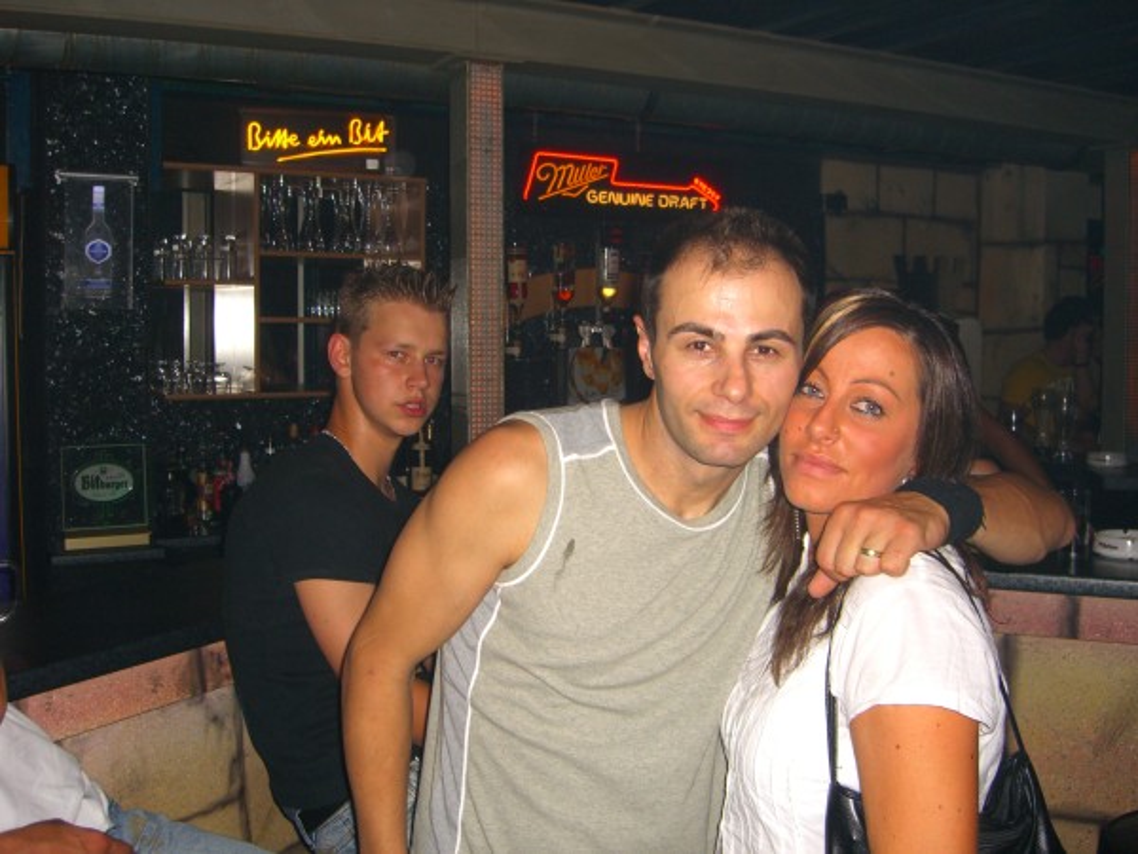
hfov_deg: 49.0
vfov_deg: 37.7
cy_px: 427
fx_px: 1249
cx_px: 569
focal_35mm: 38
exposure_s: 1/60
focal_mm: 7.9
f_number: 2.8
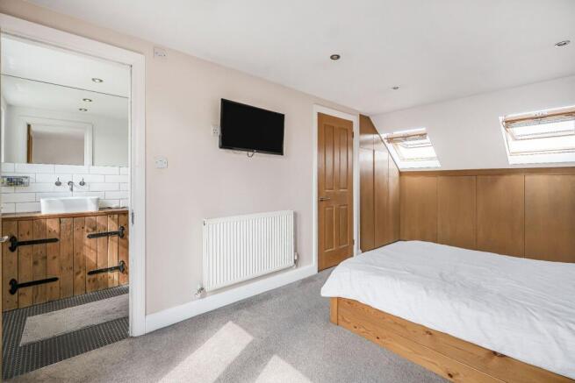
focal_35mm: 16
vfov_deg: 73.8
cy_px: 192
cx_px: 288
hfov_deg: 96.7
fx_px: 256
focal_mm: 16
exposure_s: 1/80
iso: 800
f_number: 5.6
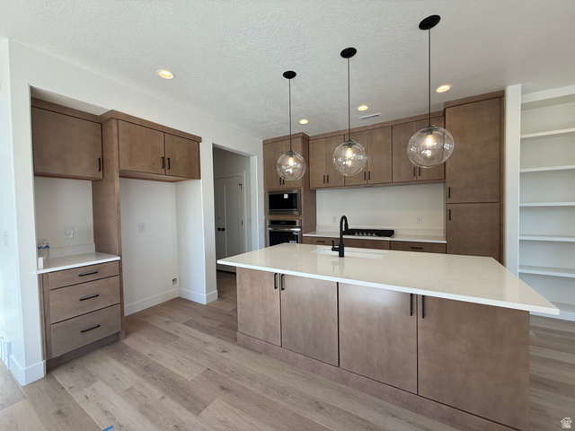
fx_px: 233
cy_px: 216
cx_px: 288
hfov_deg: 102.1
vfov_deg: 85.7
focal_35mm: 14
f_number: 2.2
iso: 64
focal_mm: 2.22
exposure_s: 1/123
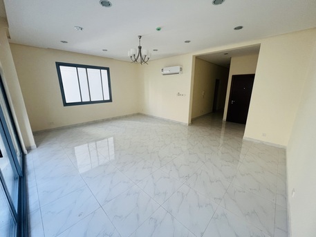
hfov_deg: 106.2
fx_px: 119
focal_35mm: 13
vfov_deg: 89.9
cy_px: 118
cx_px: 158
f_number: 1.8
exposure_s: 1/99
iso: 100
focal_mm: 1.57
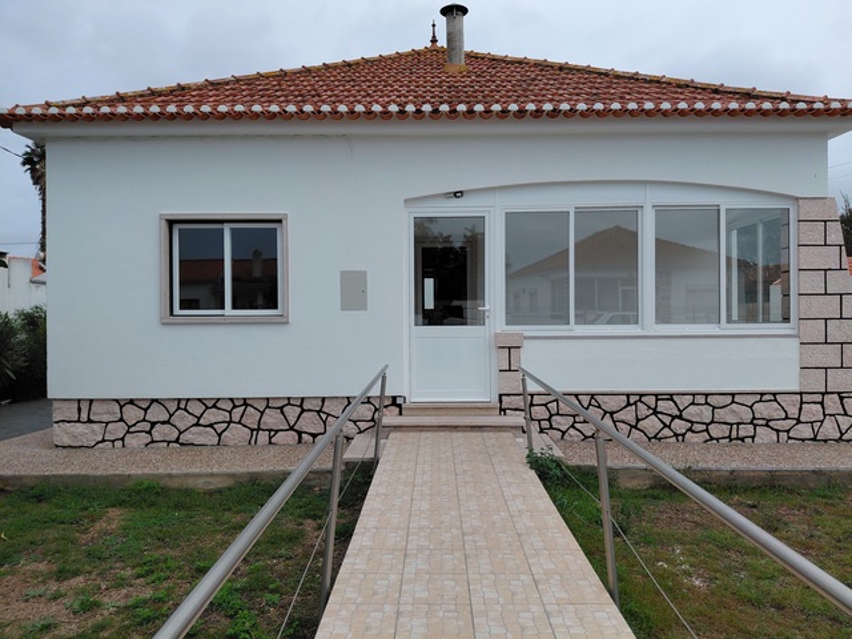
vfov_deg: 54.9
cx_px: 426
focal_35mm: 25
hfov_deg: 69.4
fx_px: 615
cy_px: 320
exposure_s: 1/2326
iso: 50
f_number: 1.8
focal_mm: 4.69
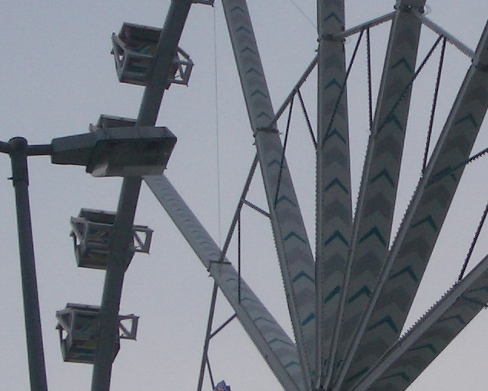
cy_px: 202
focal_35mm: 124
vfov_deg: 12.4
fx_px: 1791
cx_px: 403
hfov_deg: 15.4
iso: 50
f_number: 4.3
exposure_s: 1/400
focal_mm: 5.8
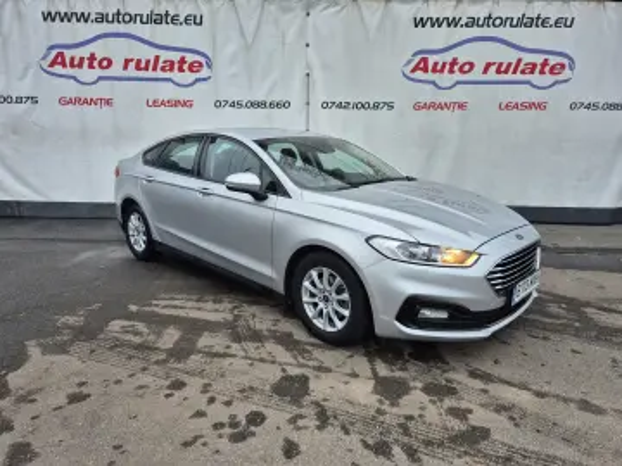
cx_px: 311
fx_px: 413
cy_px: 233
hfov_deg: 73.9
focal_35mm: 23
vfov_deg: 58.9
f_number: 1.8
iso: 200
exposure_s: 1/100
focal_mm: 5.4
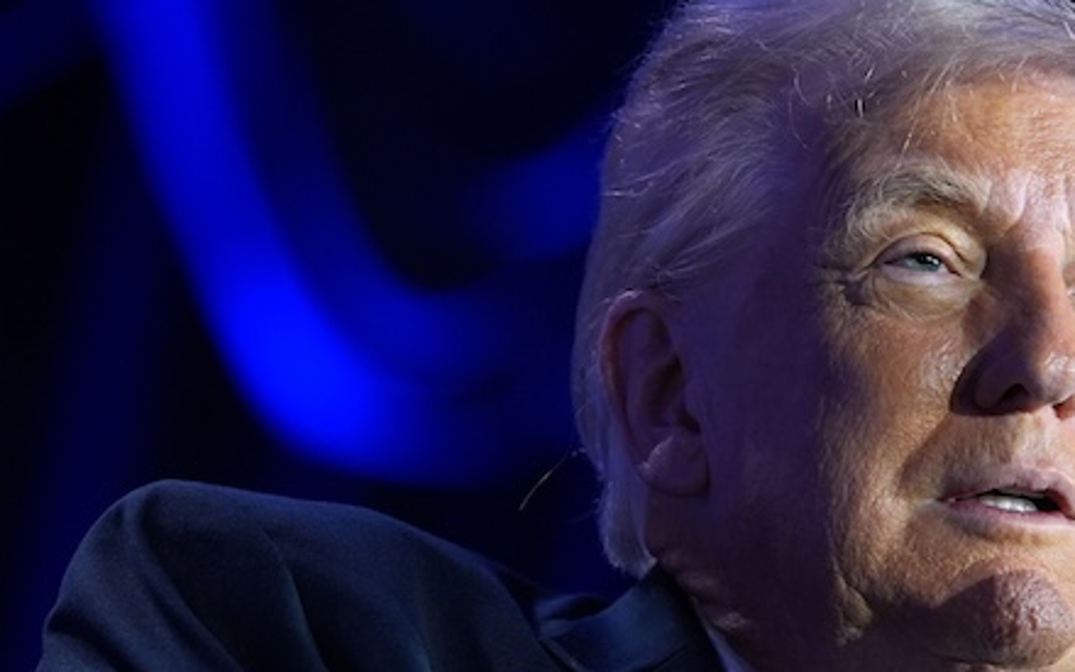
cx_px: 726
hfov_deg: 5.0
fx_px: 12217
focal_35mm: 417
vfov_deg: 3.1
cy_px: 755
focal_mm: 150
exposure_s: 1/200
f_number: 2.8
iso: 1000
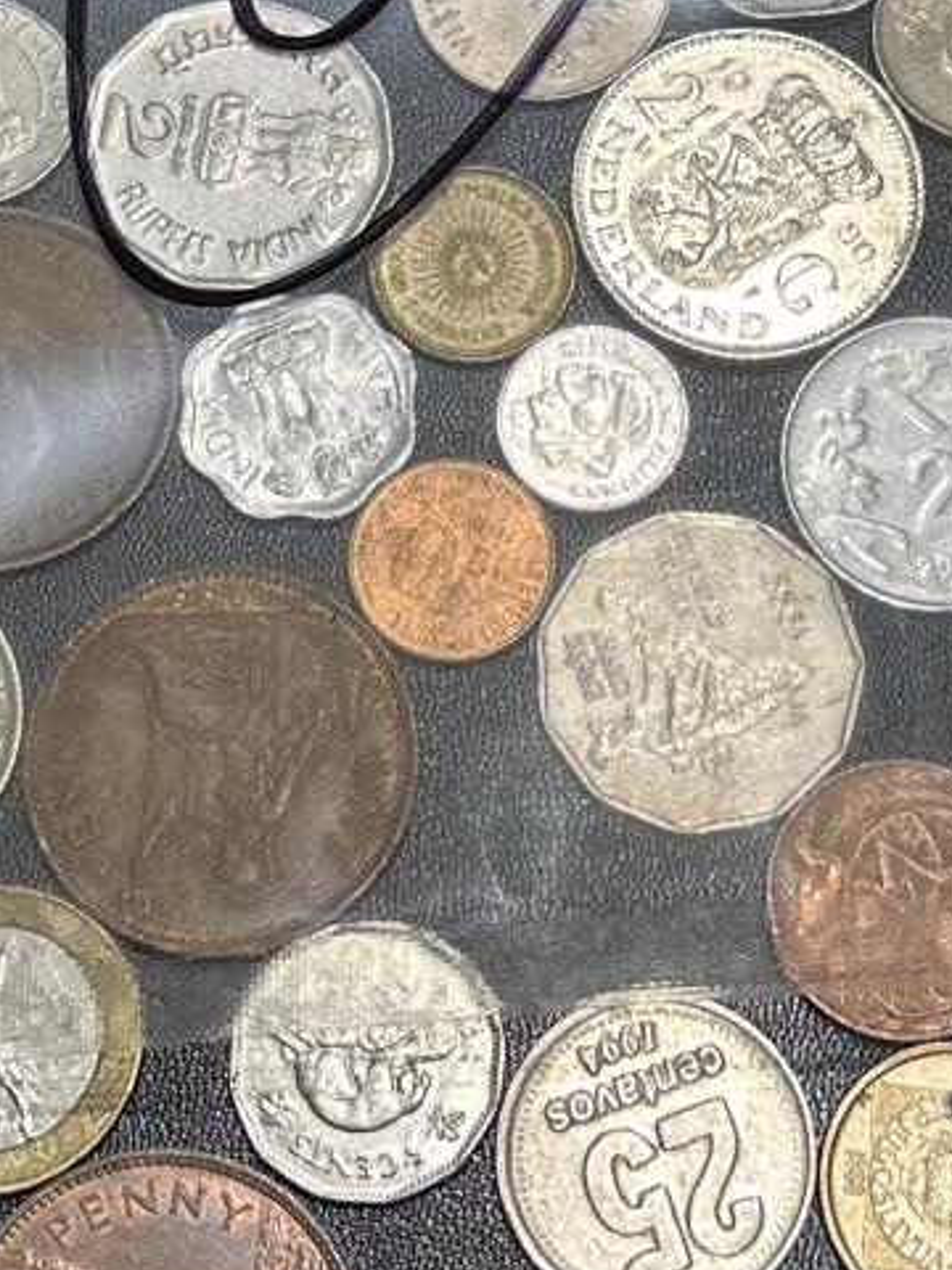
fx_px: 3300
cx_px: 553
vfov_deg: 21.7
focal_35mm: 90
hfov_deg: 16.4
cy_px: 381
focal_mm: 6.86
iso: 125
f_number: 1.78
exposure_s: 1/50
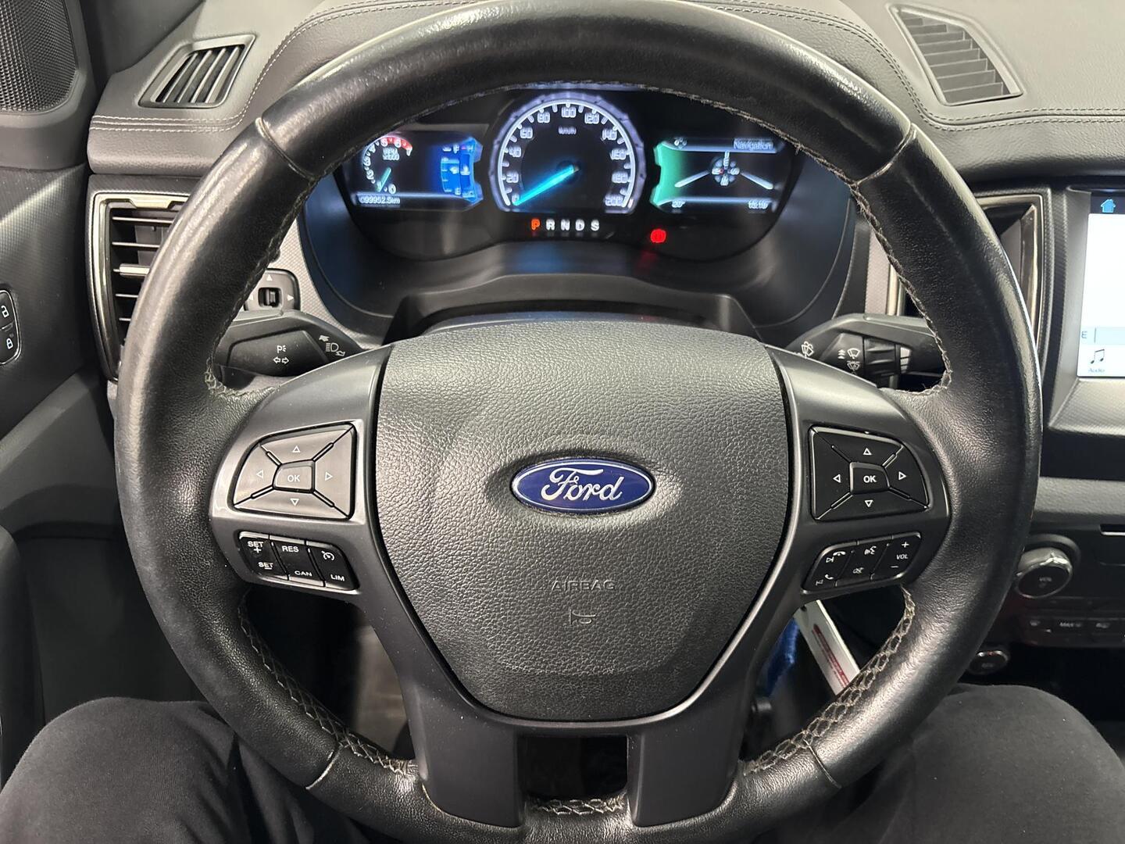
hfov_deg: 67.3
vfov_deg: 53.1
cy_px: 422
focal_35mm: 26
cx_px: 562
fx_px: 845
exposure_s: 1/41
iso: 500
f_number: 1.6
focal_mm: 5.96
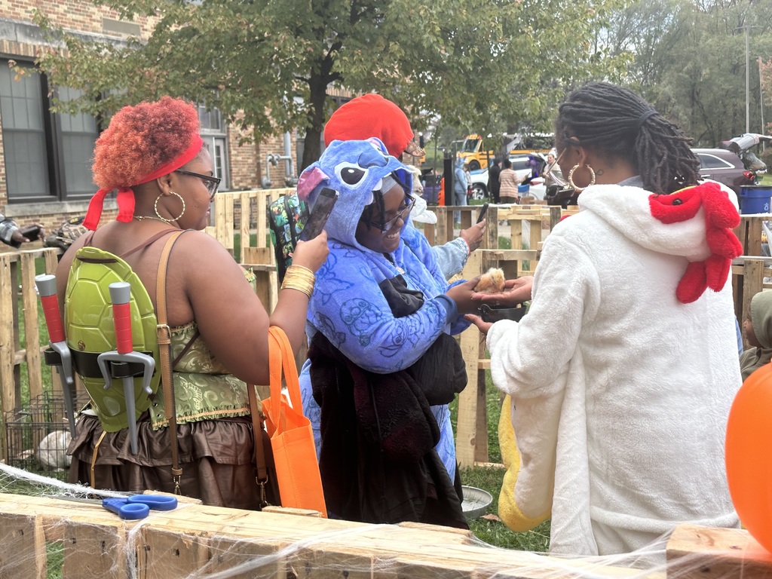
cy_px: 290
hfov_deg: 39.7
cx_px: 386
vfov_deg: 30.3
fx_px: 1070
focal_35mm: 48
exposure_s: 1/185
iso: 50
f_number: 1.78
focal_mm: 6.86
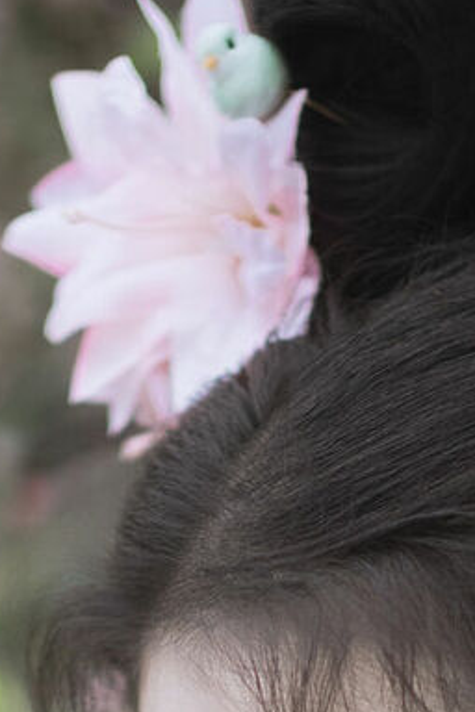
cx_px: 620
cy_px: 1156
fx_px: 6907
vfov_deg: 5.8
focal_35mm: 349
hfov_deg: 3.9
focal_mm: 85
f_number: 1.6
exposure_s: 1/1000
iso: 200
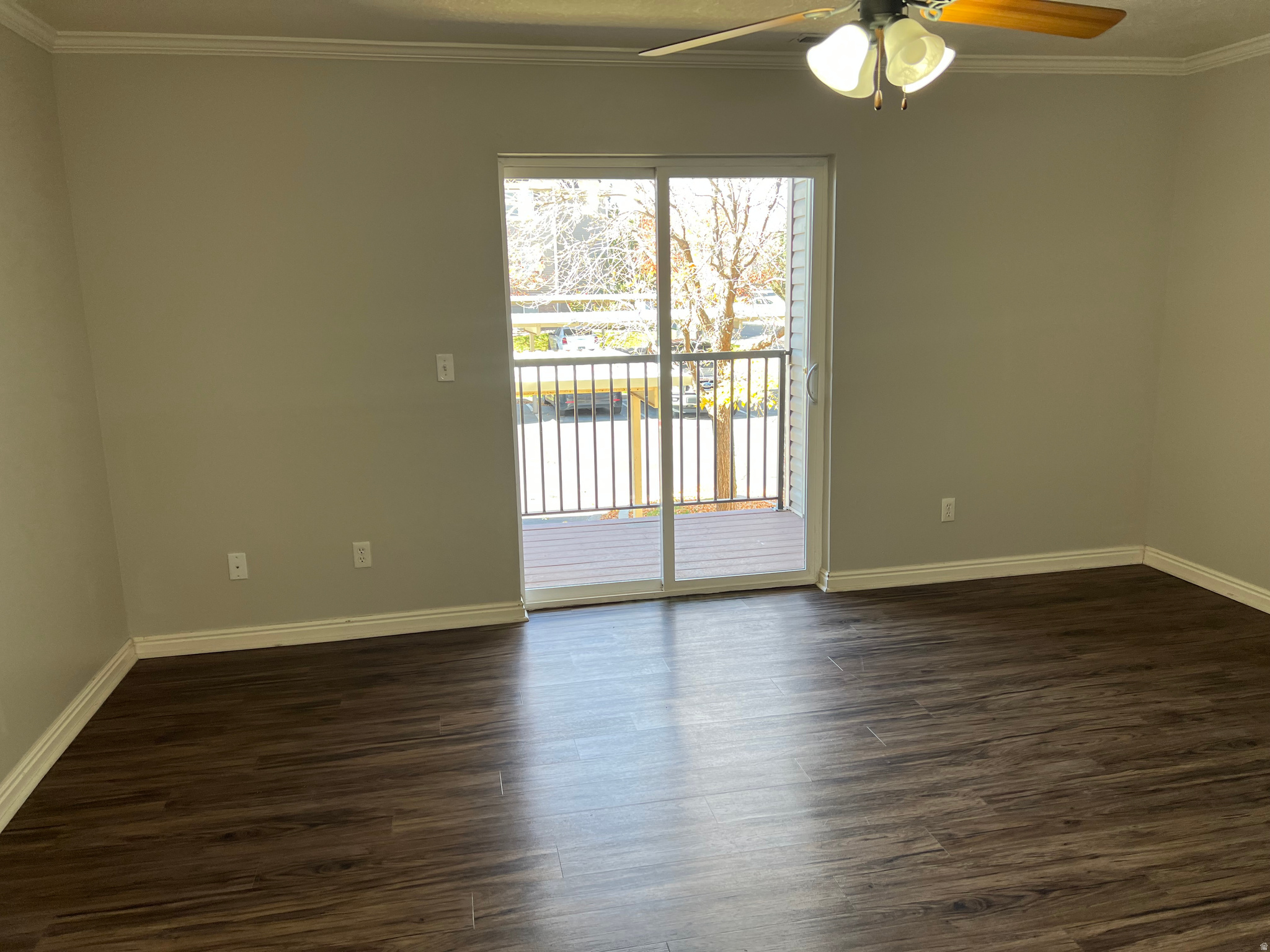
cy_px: 476
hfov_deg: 67.3
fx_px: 954
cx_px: 635
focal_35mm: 26
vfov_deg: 53.1
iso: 50
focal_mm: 5.7
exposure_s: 1/120
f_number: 1.5
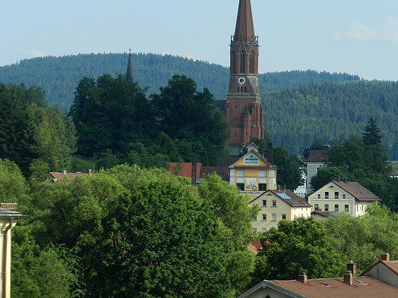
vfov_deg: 6.9
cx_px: 254
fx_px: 2460
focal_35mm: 214
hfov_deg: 9.2
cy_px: 106
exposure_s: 1/640
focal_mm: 29.7
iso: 160
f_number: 5.3
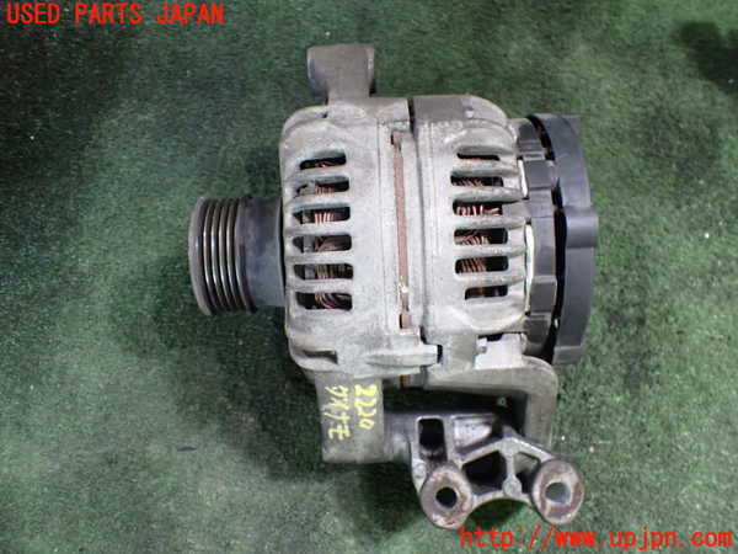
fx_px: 640
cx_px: 369
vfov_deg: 46.8
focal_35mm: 30
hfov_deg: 60.0
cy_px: 277
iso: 800
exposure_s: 1/50
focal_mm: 5.4
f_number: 2.3
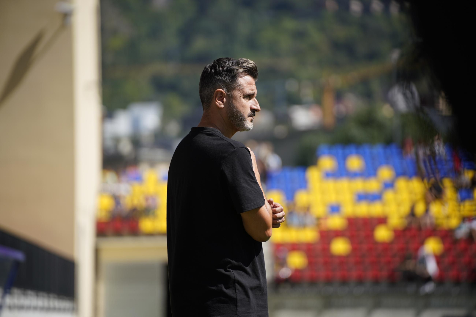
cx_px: 238
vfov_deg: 9.7
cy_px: 158
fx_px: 1877
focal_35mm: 142
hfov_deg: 14.5
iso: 100
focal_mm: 142
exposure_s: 1/1600
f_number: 2.8
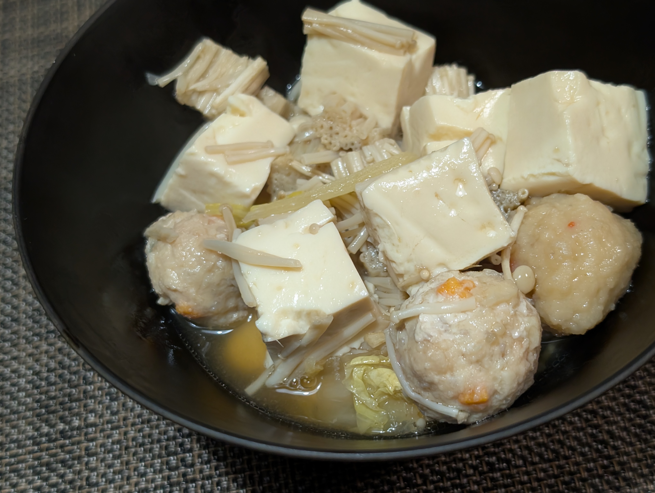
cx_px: 328
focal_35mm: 49
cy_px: 246
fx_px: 928
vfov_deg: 29.7
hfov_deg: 38.9
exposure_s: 1/34.8
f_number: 1.68
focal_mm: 6.9
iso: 330
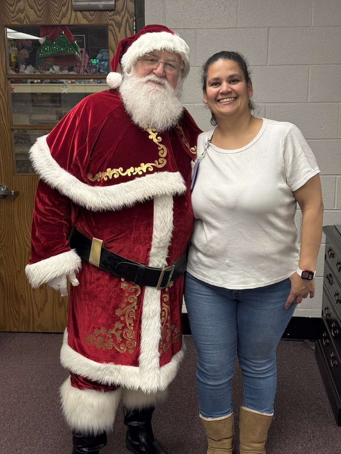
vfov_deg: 39.7
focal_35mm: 48
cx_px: 170
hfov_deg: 30.3
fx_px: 630
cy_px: 227
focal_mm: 6.76
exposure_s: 1/60
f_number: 1.78
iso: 80
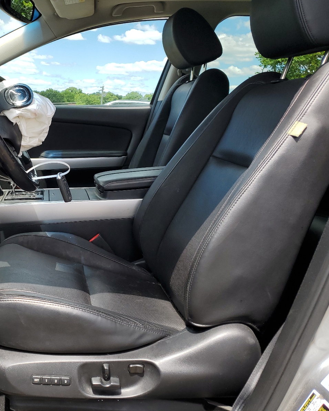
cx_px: 55
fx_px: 414
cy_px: 205
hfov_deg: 41.1
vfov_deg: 52.8
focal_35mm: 34
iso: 50
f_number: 1.5
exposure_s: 1/1250
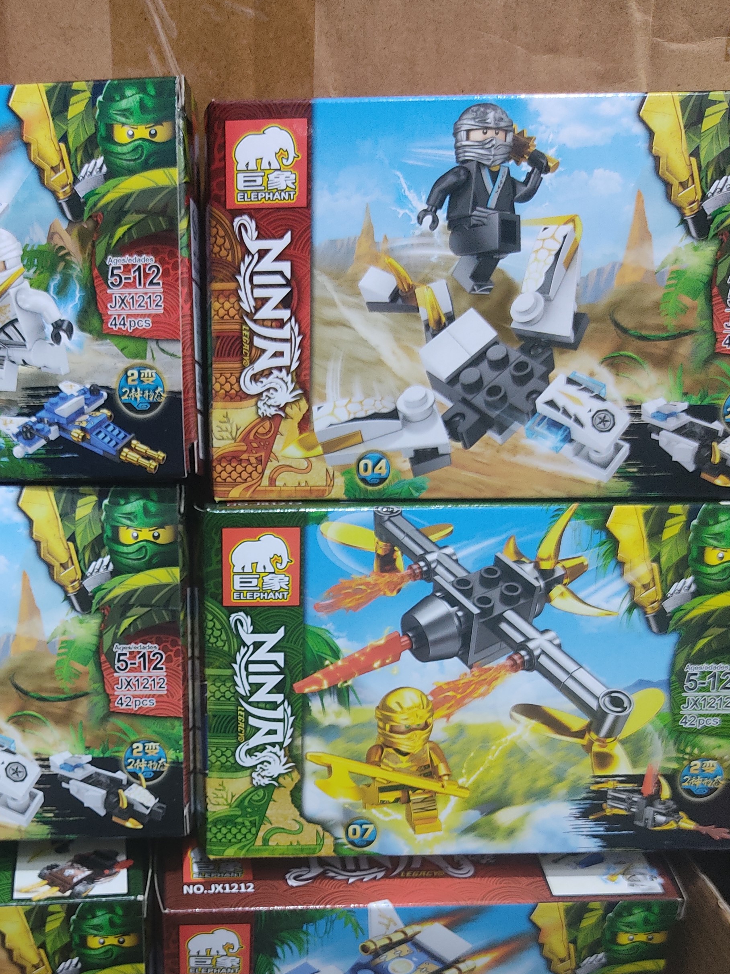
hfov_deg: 33.2
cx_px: 230
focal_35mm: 43
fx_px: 1209
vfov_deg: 42.4
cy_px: 740
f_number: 1.79
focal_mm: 4.74
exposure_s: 1/33
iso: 1555
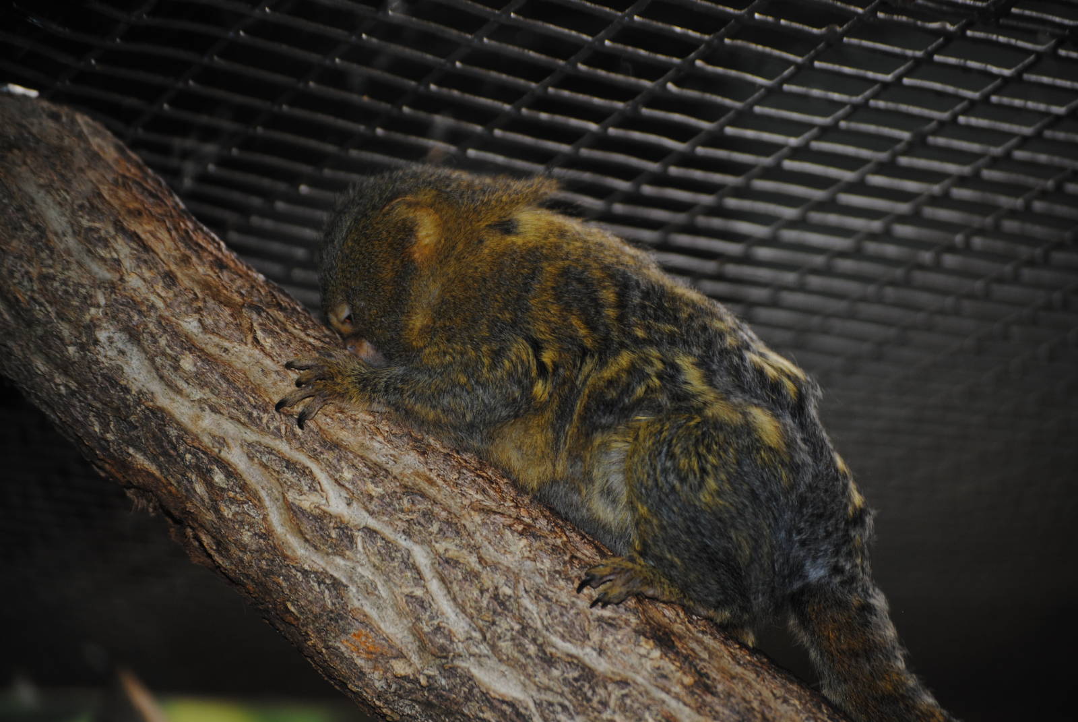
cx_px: 539
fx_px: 4047
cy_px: 361
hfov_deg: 15.2
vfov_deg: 10.2
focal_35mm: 135
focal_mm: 90
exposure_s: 1/60
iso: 200
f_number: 4.5
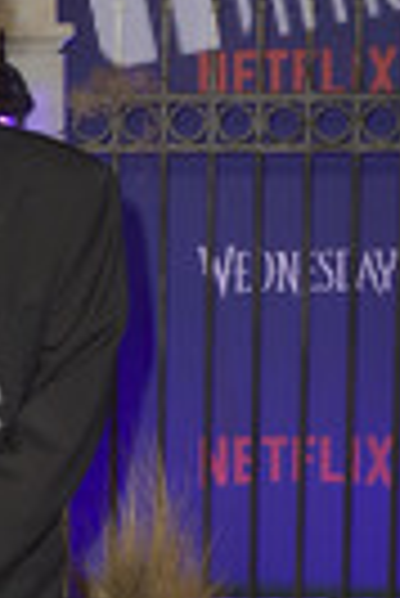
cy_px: 634
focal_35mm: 108
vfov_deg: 18.3
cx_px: -97
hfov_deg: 12.4
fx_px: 1795
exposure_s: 1/250
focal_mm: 36
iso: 640
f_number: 6.3
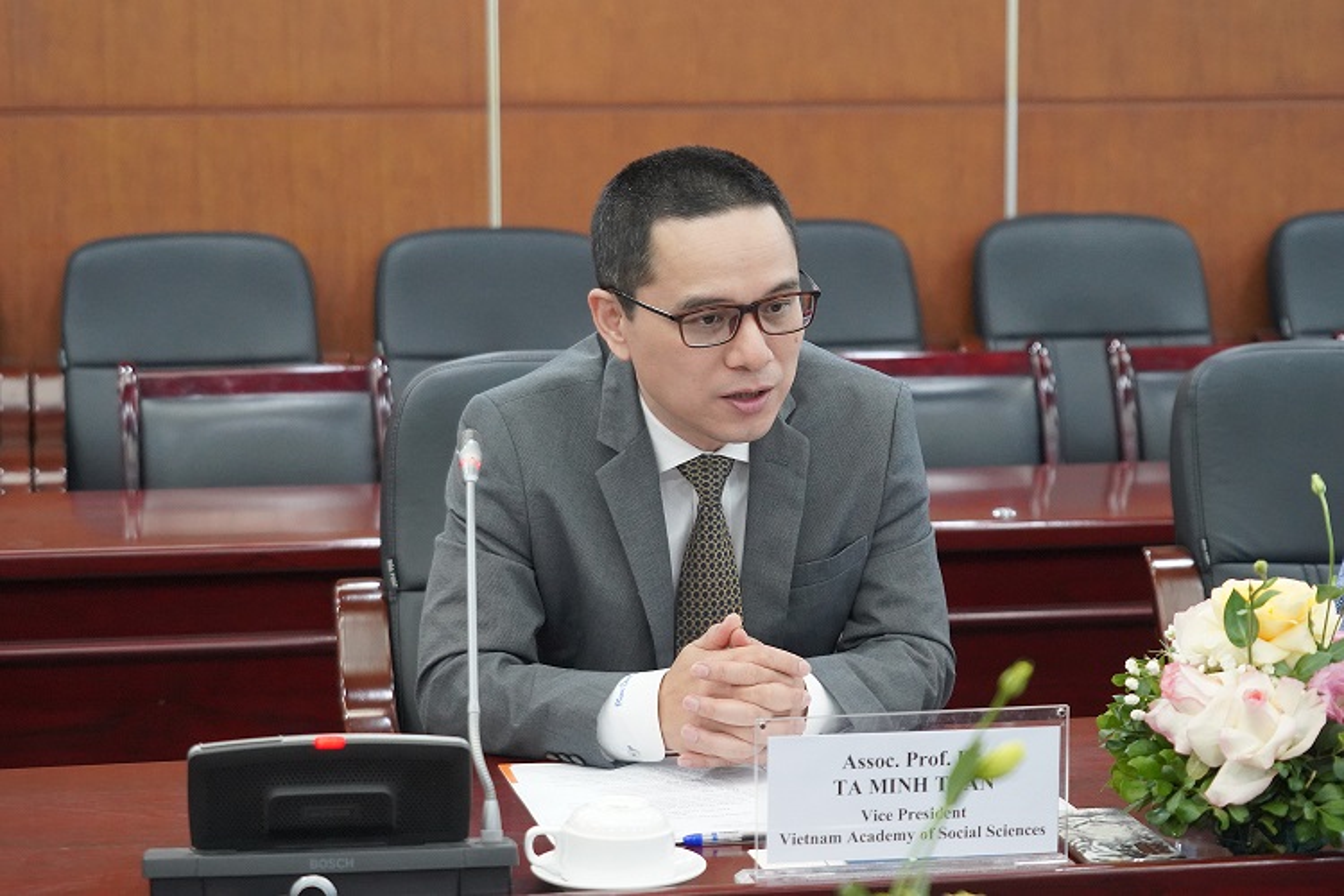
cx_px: 672
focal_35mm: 80
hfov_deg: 25.4
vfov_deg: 17.1
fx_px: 2986
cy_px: 448
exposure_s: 1/160
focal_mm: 80
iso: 6400
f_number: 5.6
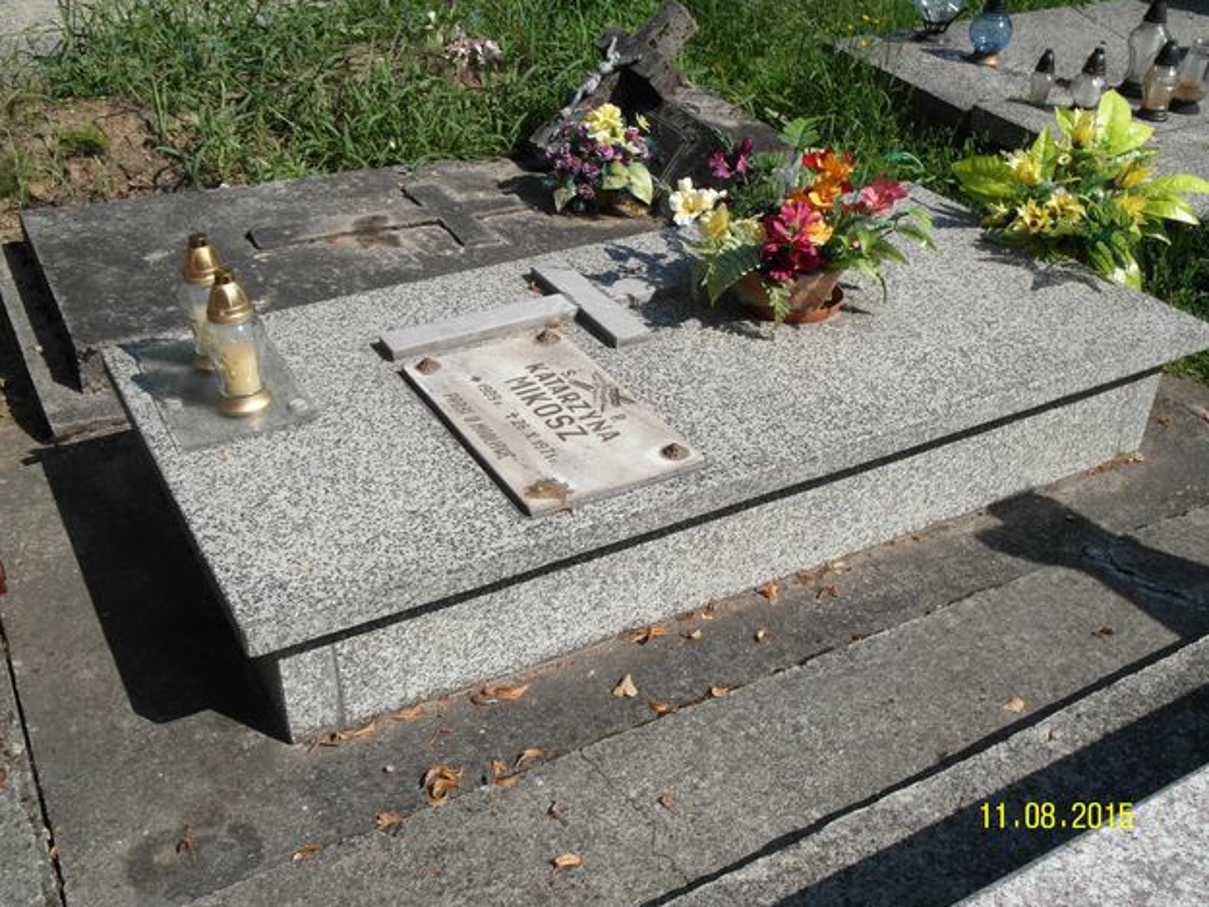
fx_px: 1502
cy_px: 449
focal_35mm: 43
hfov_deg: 43.8
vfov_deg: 33.6
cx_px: 602
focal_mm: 9.1
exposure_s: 1/500
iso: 80
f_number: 4.7
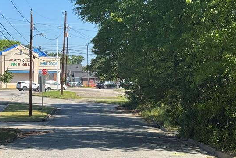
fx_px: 623
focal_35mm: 95
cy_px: 81
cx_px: 79
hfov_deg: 21.4
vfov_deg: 14.4
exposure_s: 1/2331
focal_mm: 6.76
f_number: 1.78
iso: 64
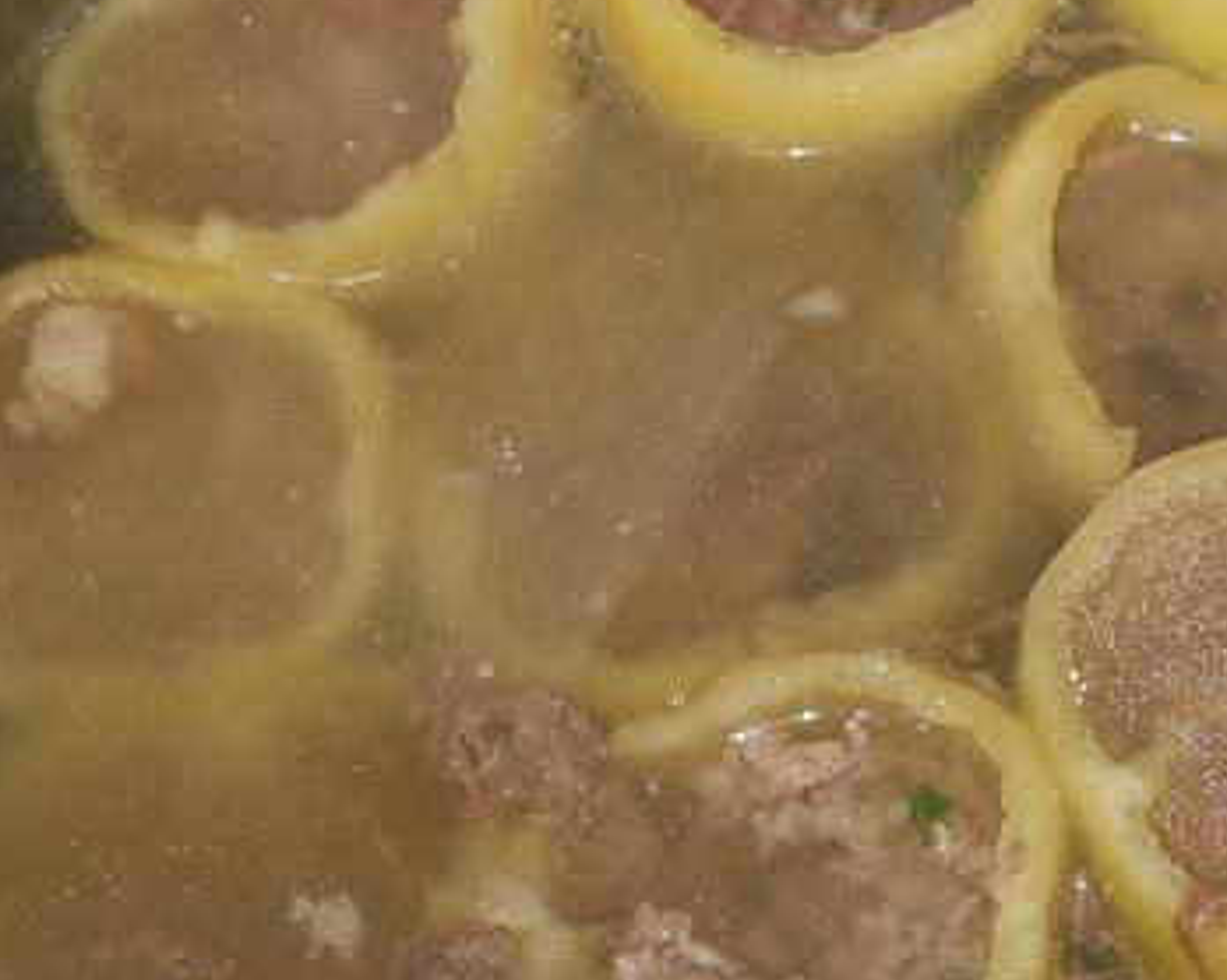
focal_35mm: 92
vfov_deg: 16.7
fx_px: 3339
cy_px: 550
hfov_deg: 20.5
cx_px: 1058
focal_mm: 6.72
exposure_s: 1/30
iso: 80
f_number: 3.1
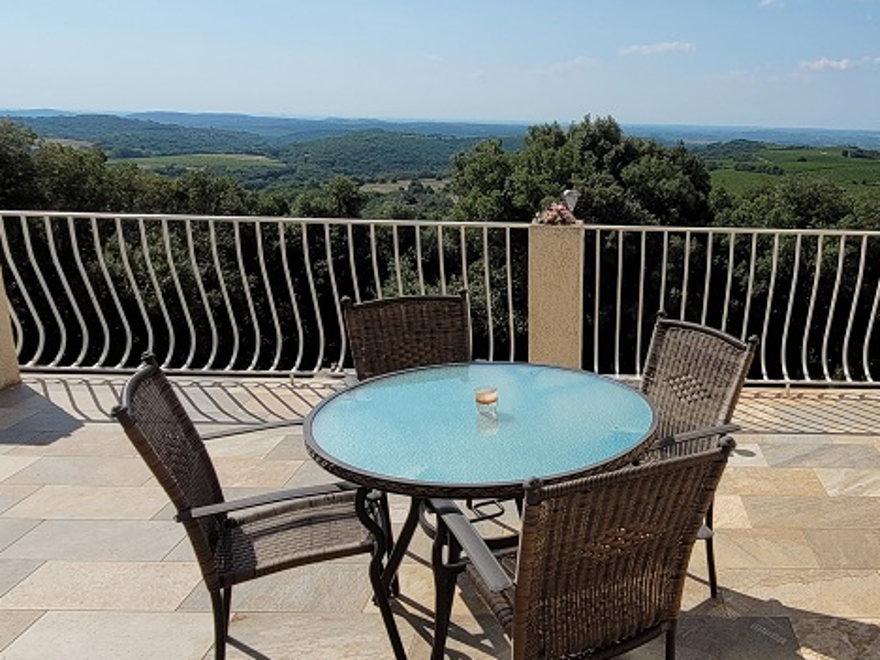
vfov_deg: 46.8
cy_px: 323
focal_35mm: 30
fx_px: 763
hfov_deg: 58.0
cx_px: 617
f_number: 2.2
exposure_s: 1/3026
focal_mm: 1.74
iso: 40
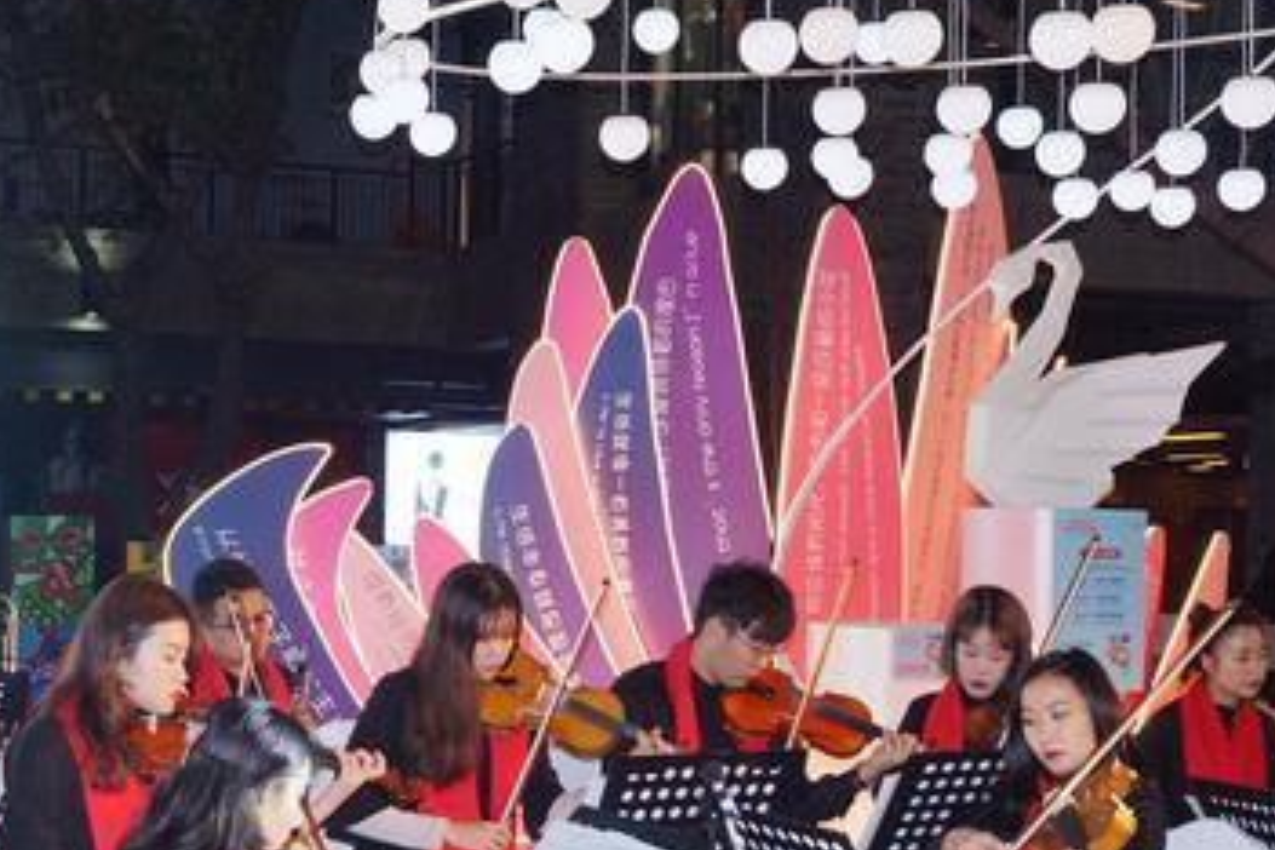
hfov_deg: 32.5
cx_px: 371
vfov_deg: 22.1
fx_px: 2160
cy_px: 608
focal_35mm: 61
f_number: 6.3
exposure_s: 1/100
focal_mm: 26
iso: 800
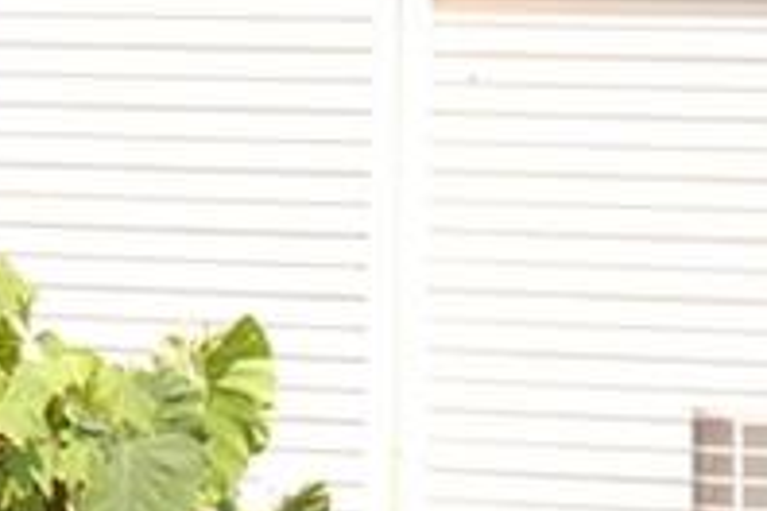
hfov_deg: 13.1
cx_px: 62
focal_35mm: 155
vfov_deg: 8.6
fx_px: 3302
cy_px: -294
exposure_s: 1/500
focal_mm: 20
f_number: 3.8
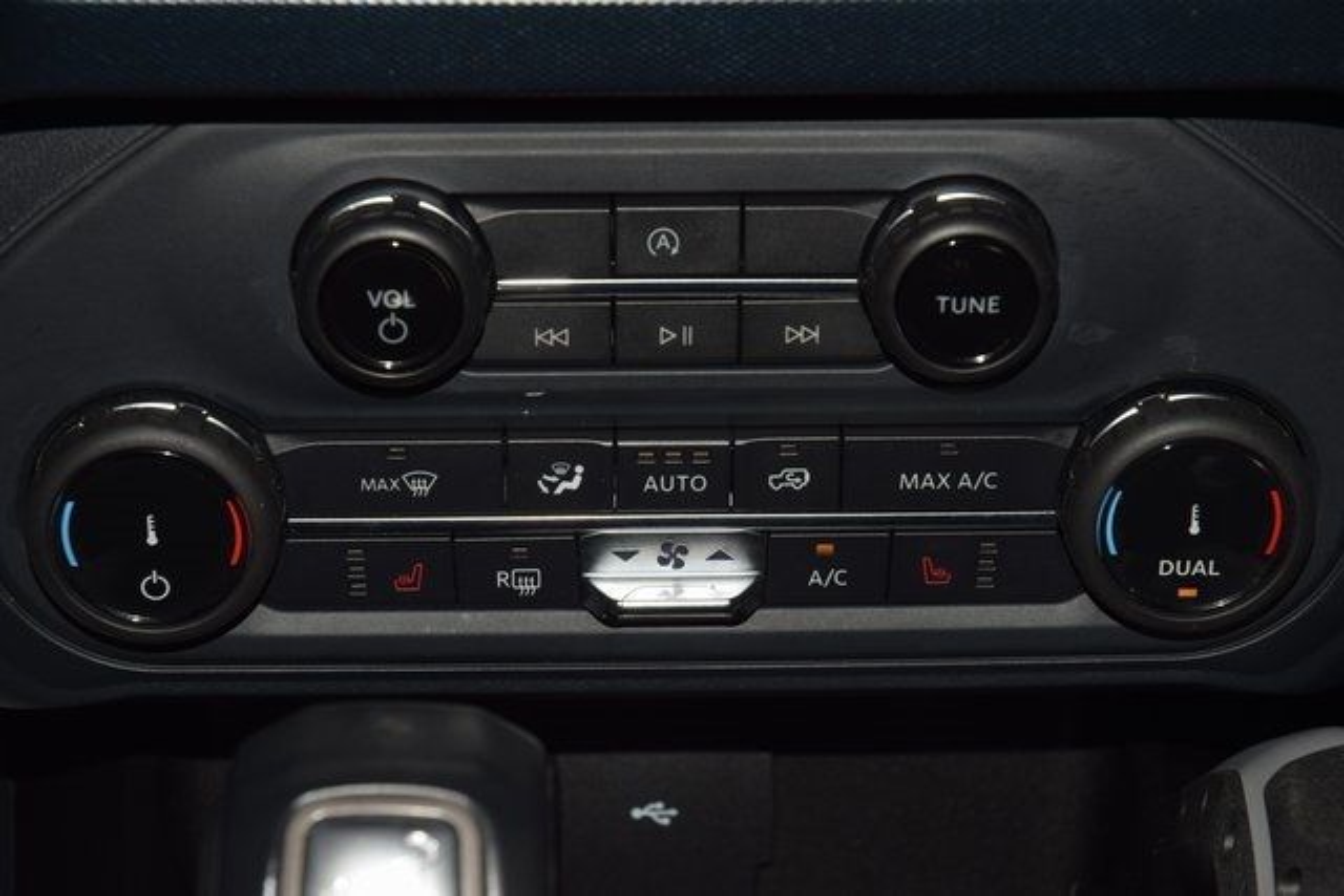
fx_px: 3921
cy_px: 448
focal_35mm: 105
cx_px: 672
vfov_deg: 13.0
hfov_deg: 19.5
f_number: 8
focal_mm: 70
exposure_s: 1/125
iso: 100
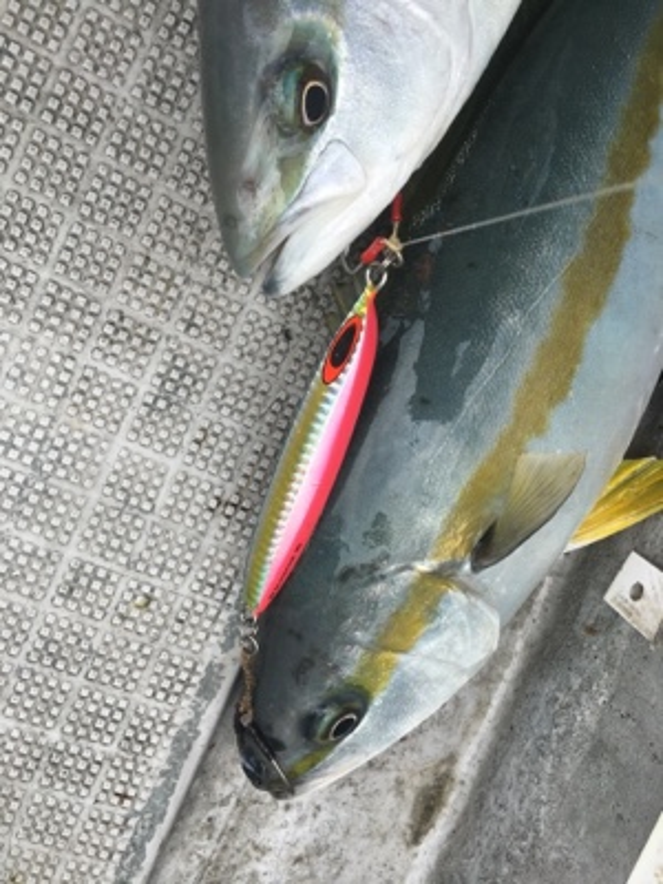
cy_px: 442
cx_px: 332
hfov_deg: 48.2
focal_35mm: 29
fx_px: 741
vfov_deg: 61.7
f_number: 2.2
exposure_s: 1/884
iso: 25
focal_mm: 4.15
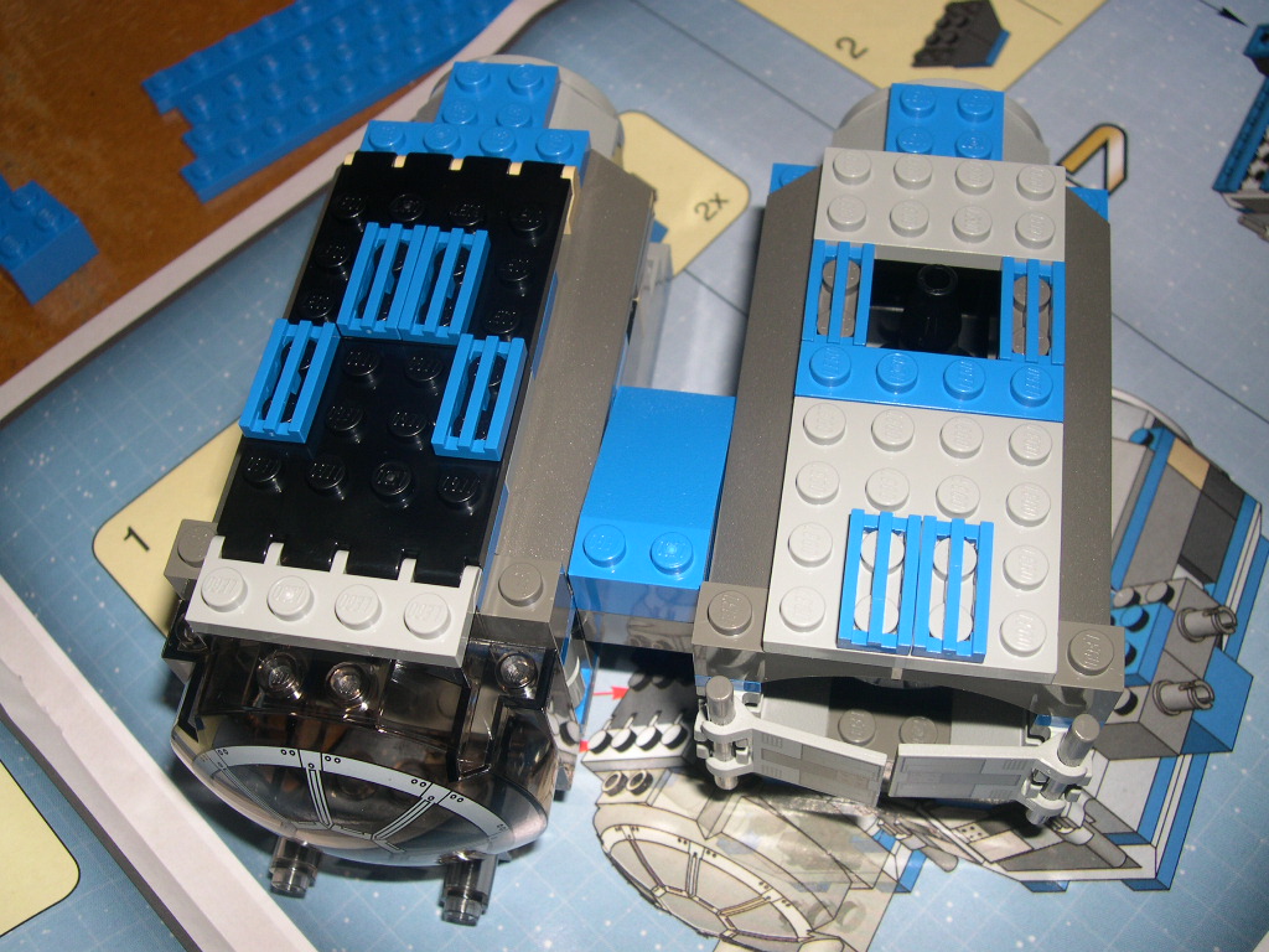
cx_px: 634
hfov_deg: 49.0
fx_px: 1393
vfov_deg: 37.7
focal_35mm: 38
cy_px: 476
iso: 100
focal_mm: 8
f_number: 7.6
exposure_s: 1/60
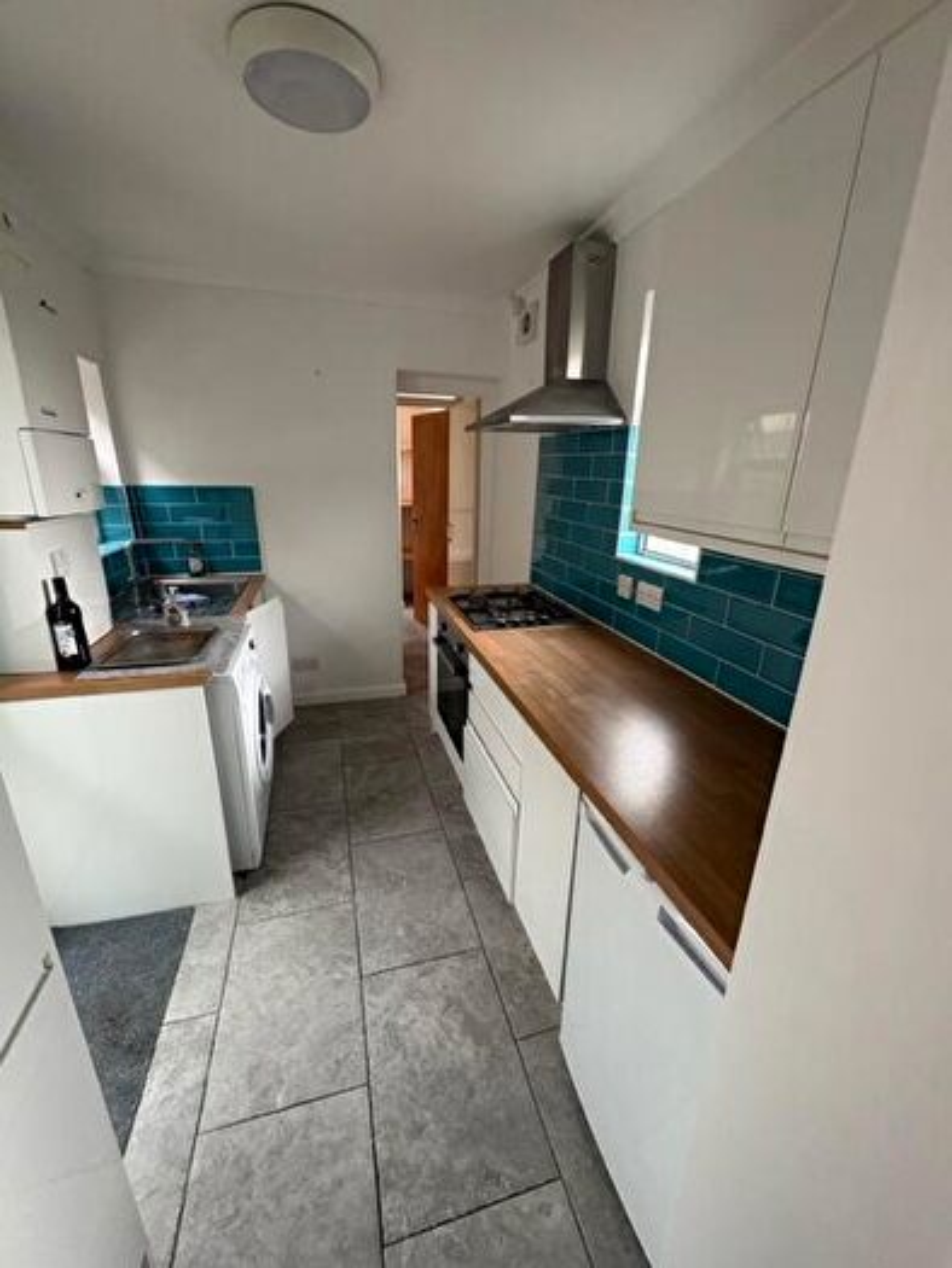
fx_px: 513
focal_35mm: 14
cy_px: 634
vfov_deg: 102.1
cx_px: 476
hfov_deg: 85.7
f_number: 2.2
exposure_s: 1/76
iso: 250
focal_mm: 2.22
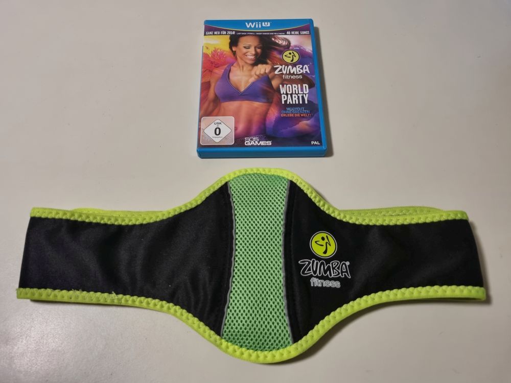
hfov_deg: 67.3
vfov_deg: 53.1
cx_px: 256
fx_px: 384
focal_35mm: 26
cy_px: 192
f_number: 1.8
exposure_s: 1/50
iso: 320
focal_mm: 5.4
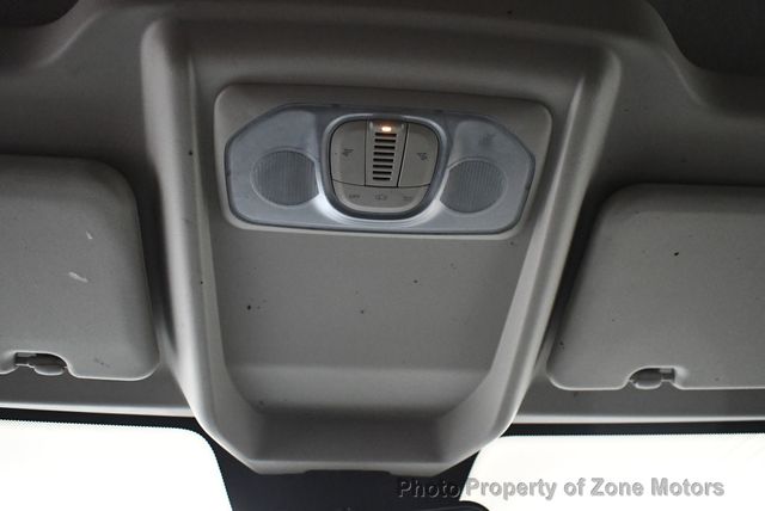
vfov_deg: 36.9
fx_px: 766
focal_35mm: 36
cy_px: 256
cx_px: 382
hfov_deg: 53.1
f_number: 3.5
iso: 3200
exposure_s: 1/125
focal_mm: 18
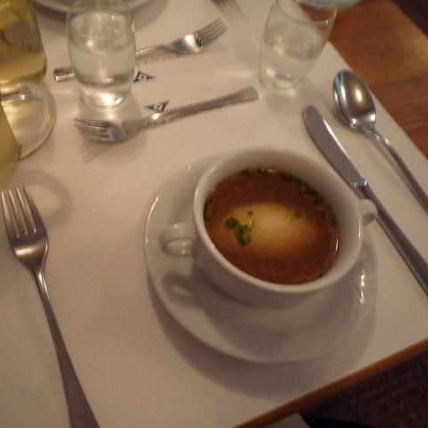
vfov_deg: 54.0
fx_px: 420
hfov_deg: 53.5
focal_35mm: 30
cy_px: 215
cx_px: 161
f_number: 2.8
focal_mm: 4.4
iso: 400
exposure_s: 1/13
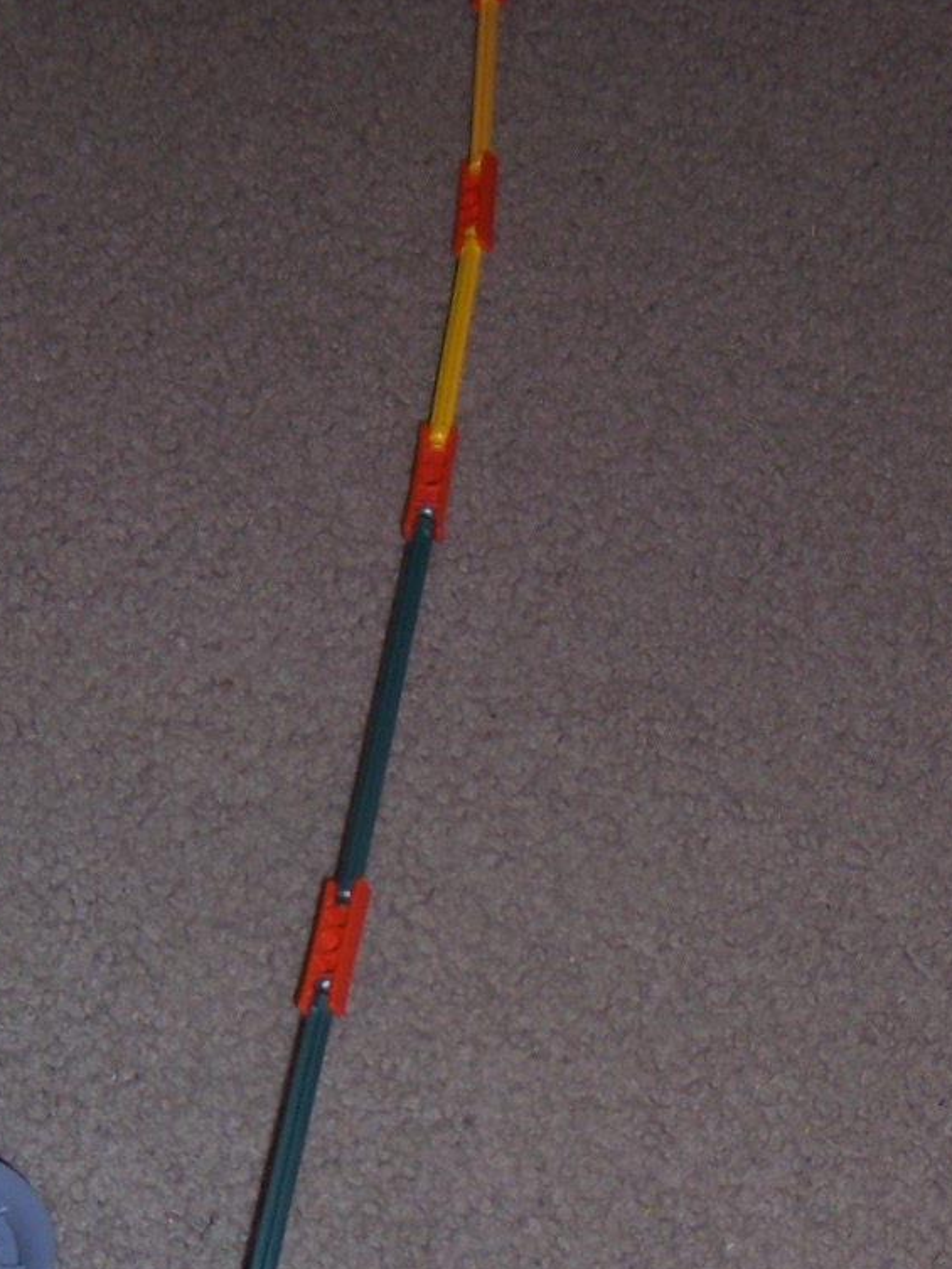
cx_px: 418
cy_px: 994
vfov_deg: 28.0
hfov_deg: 21.6
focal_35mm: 68
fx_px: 2493
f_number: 2.8
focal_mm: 5.5
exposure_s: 1/60
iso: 80
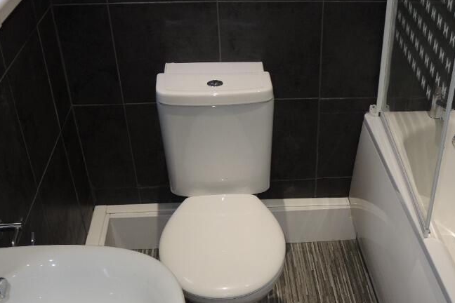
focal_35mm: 46
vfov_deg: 28.6
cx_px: 317
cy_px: 243
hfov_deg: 42.0
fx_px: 581
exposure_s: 1/40
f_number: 2
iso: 80
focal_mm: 6
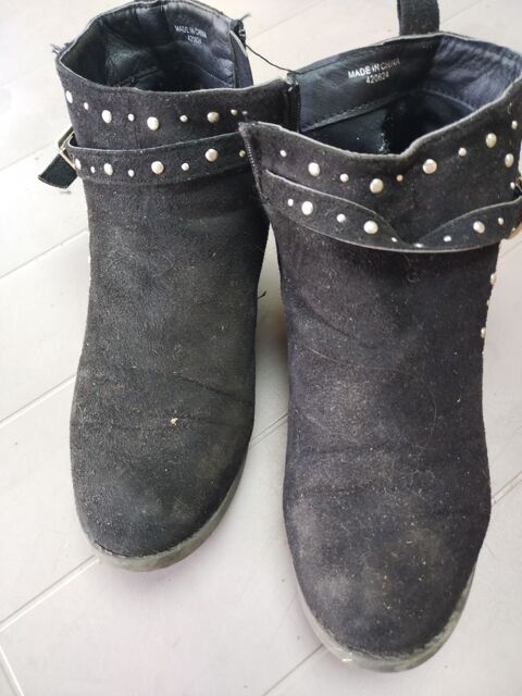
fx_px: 523
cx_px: 261
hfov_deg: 53.1
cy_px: 348
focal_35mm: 26
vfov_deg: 67.3
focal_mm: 4.75
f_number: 1.8
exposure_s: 1/50
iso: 359
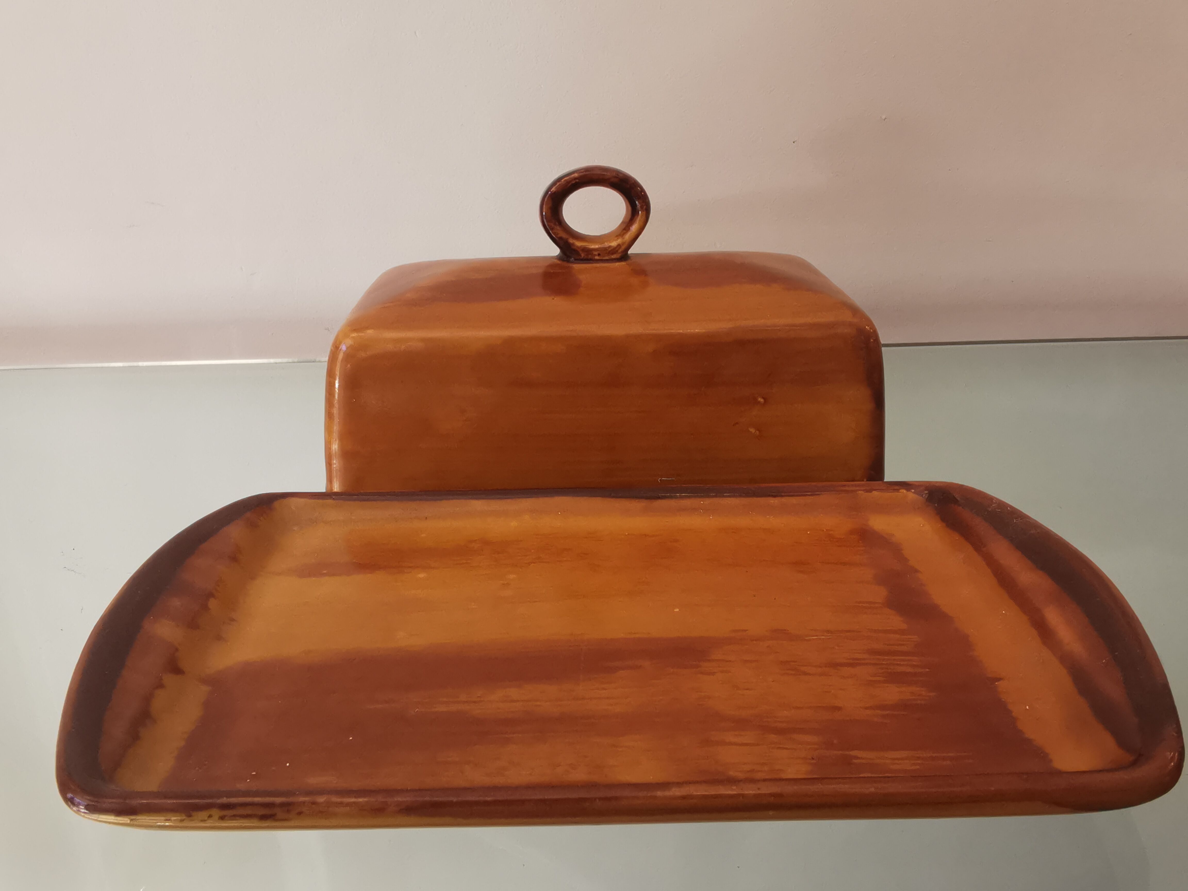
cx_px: 594
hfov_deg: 65.3
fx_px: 927
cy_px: 446
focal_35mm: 27
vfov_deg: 51.4
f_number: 2.2
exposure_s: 1/100
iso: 80
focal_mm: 2.26
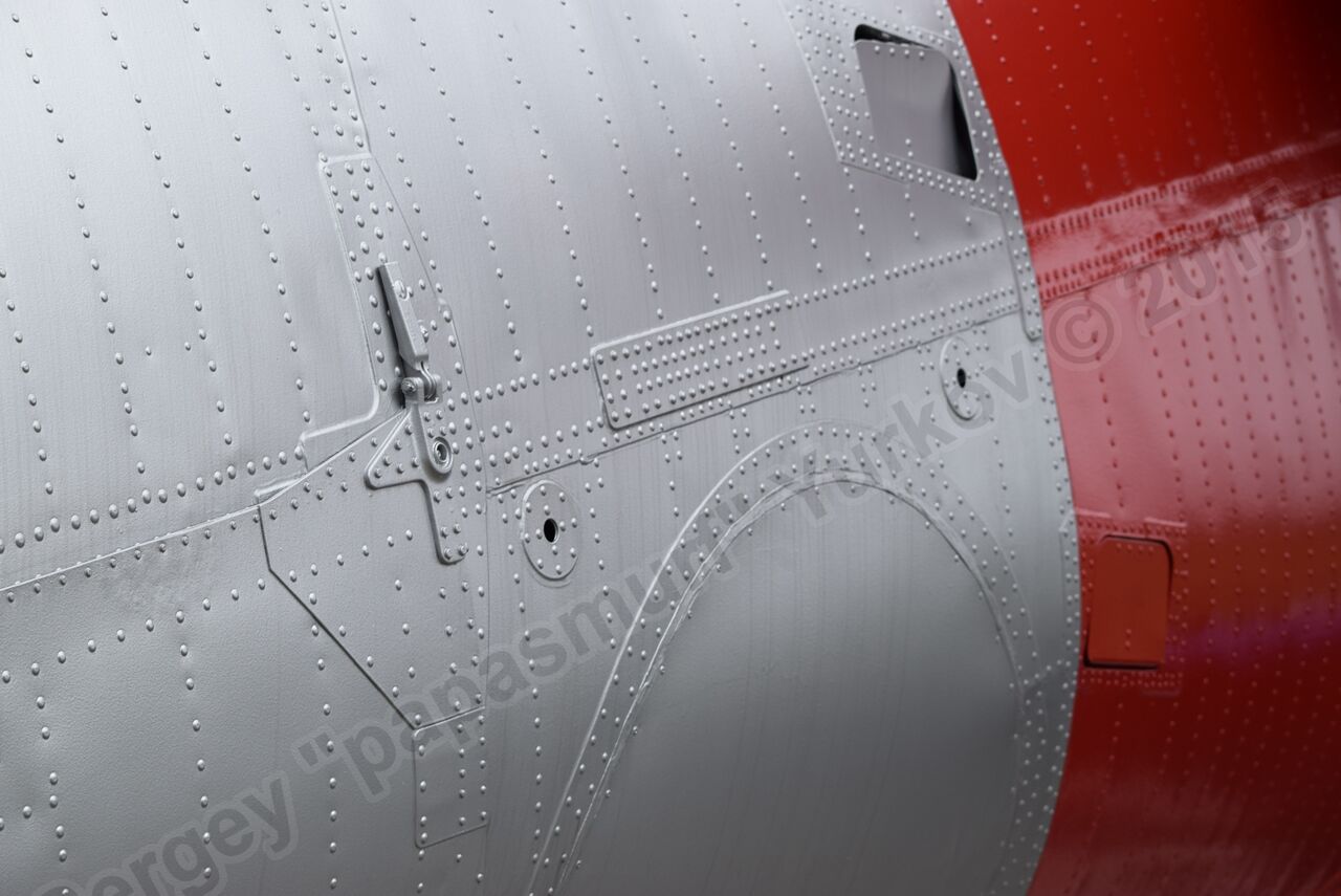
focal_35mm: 82
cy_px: 448
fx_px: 3075
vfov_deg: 16.6
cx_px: 670
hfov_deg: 24.6
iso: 200
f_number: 9
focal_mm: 55
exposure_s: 1/320
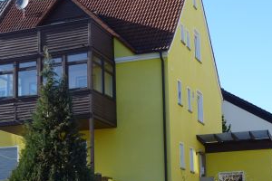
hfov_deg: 23.8
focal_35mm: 85
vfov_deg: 16.0
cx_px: 96
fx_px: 642
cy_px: 130
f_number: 4
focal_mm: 8.7
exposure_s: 1/320
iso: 100
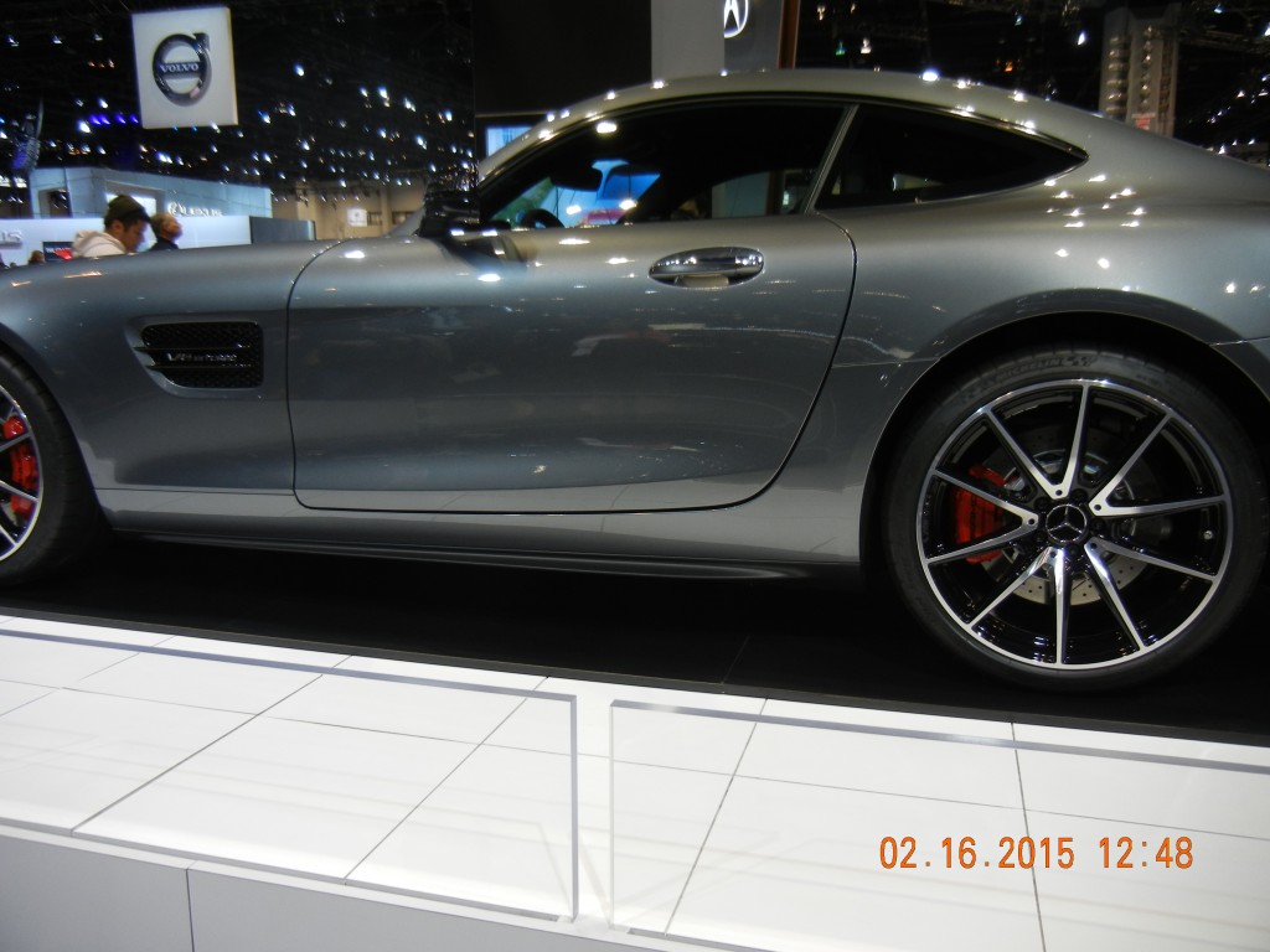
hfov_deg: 60.0
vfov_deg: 46.8
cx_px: 635
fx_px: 1101
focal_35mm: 30
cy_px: 476
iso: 160
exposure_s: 1/60
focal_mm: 5.4
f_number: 3.5
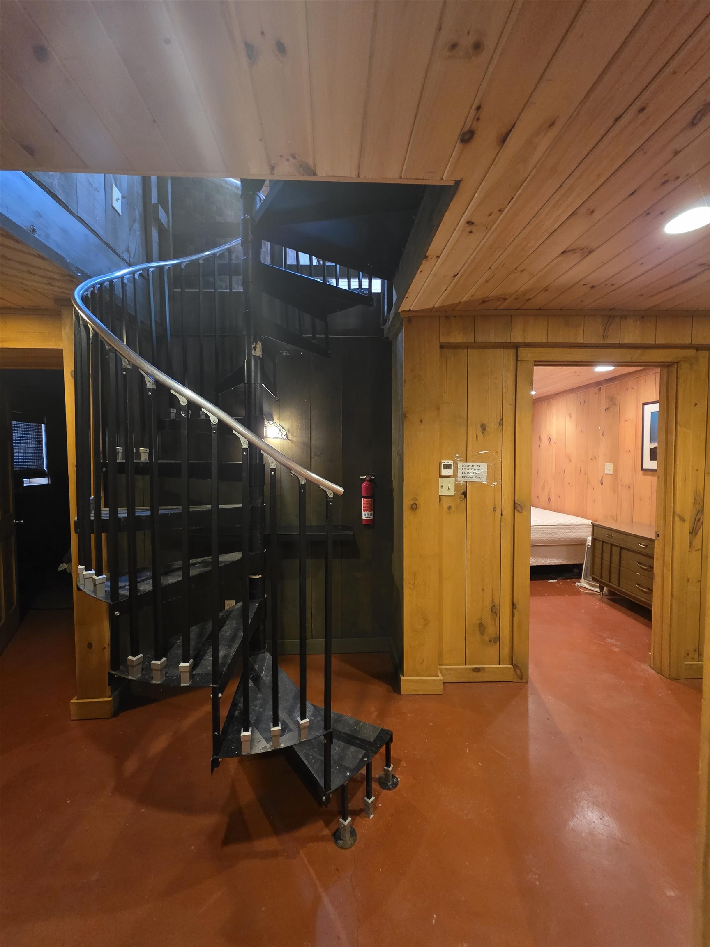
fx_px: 356
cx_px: 355
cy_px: 474
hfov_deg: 89.9
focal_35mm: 13
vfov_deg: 106.2
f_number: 1.9
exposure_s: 1/60
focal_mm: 2.2
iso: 800
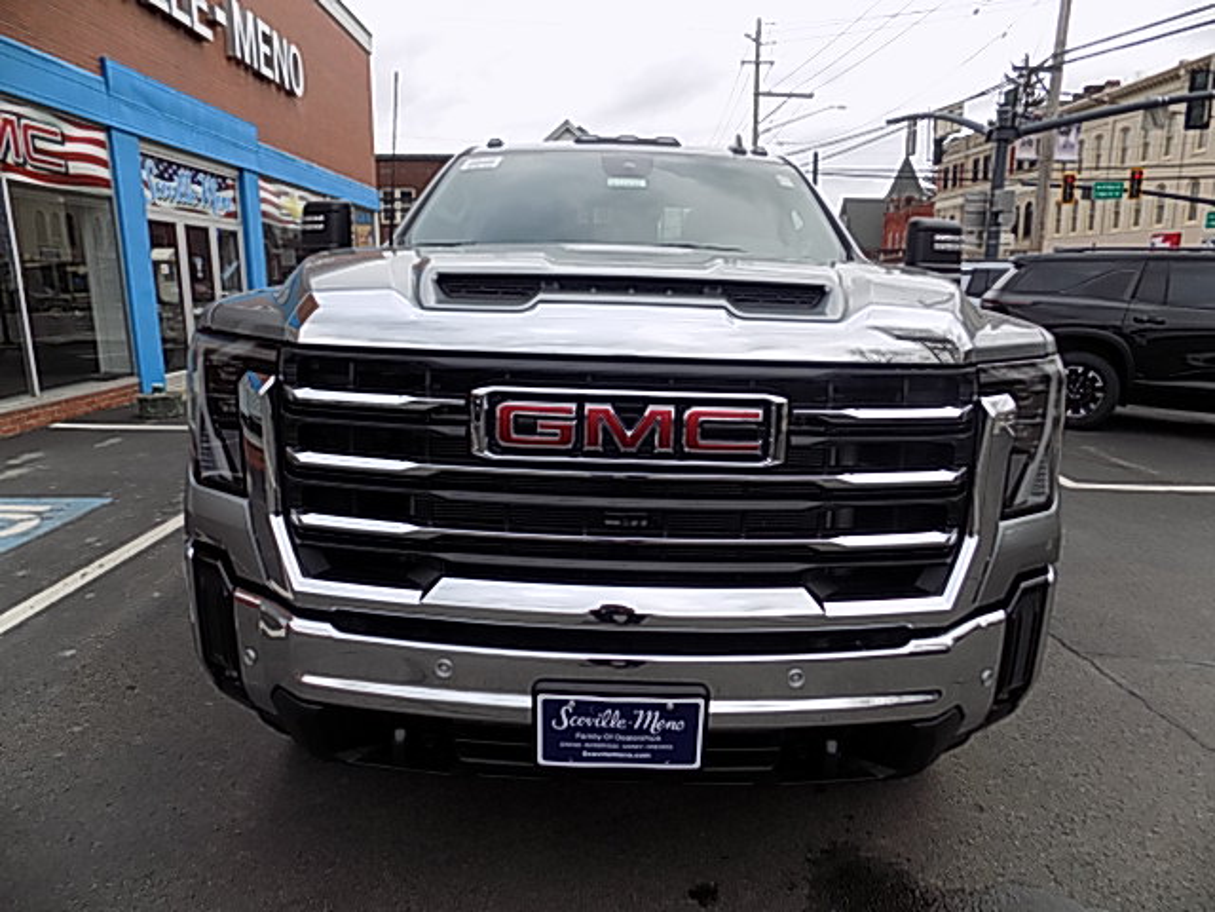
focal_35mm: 23
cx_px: 608
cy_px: 456
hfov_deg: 73.9
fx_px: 807
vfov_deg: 58.9
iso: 80
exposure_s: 1/250
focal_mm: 4
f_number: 3.1
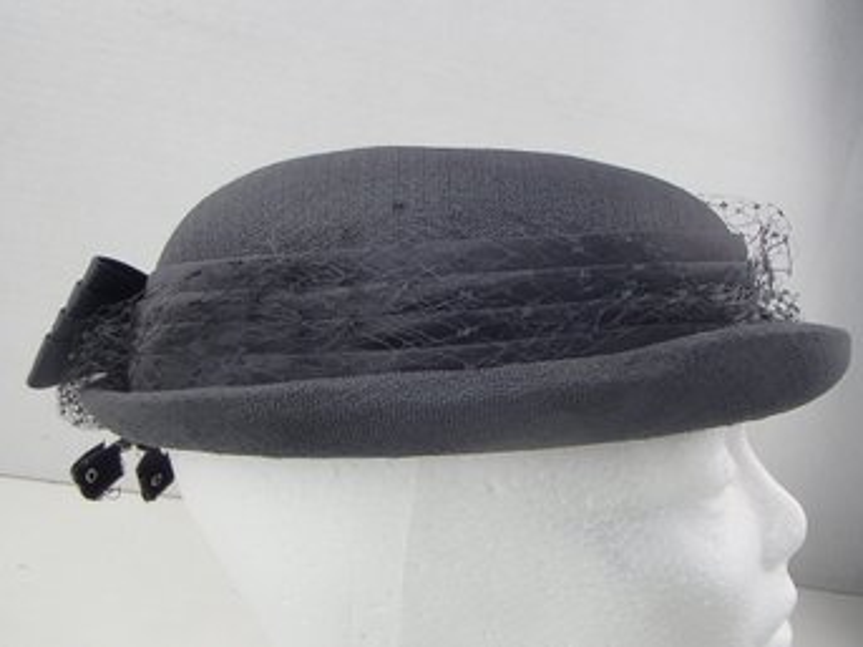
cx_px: 432
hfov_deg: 50.2
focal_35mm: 37
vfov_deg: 38.6
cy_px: 324
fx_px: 922
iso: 200
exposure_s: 1/160
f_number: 4.7
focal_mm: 6.64
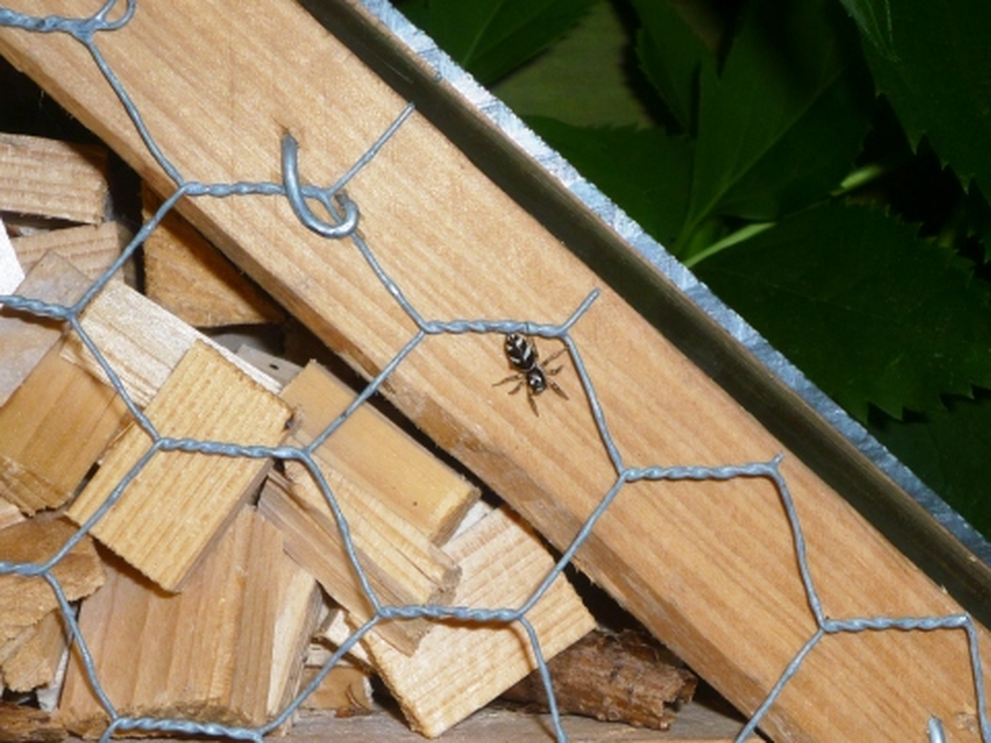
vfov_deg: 18.9
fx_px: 2233
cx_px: 496
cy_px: 372
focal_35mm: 78
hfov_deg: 25.0
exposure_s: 1/80
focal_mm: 8.8
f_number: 4.9
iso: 100
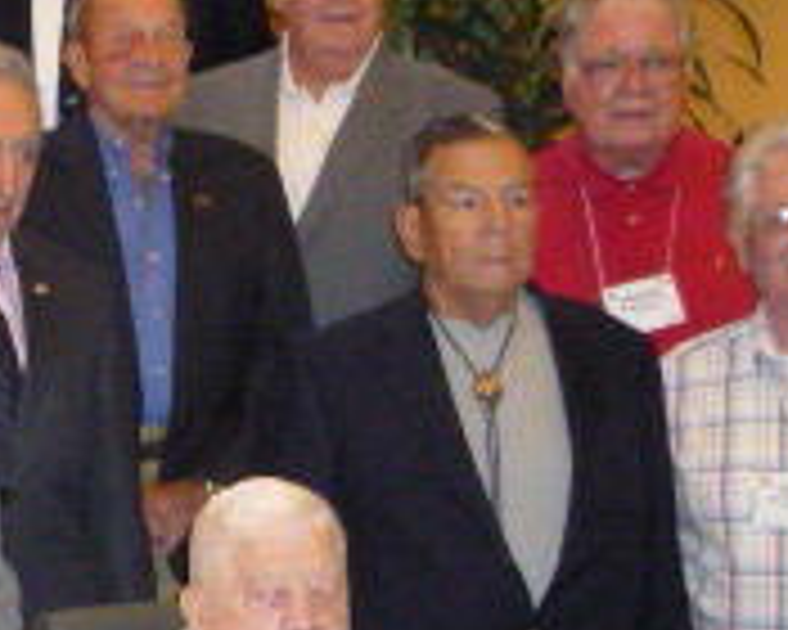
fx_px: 2495
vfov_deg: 14.2
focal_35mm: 107
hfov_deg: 16.7
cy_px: 608
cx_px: -302
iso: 640
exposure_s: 1/30
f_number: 3.3
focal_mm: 5.2
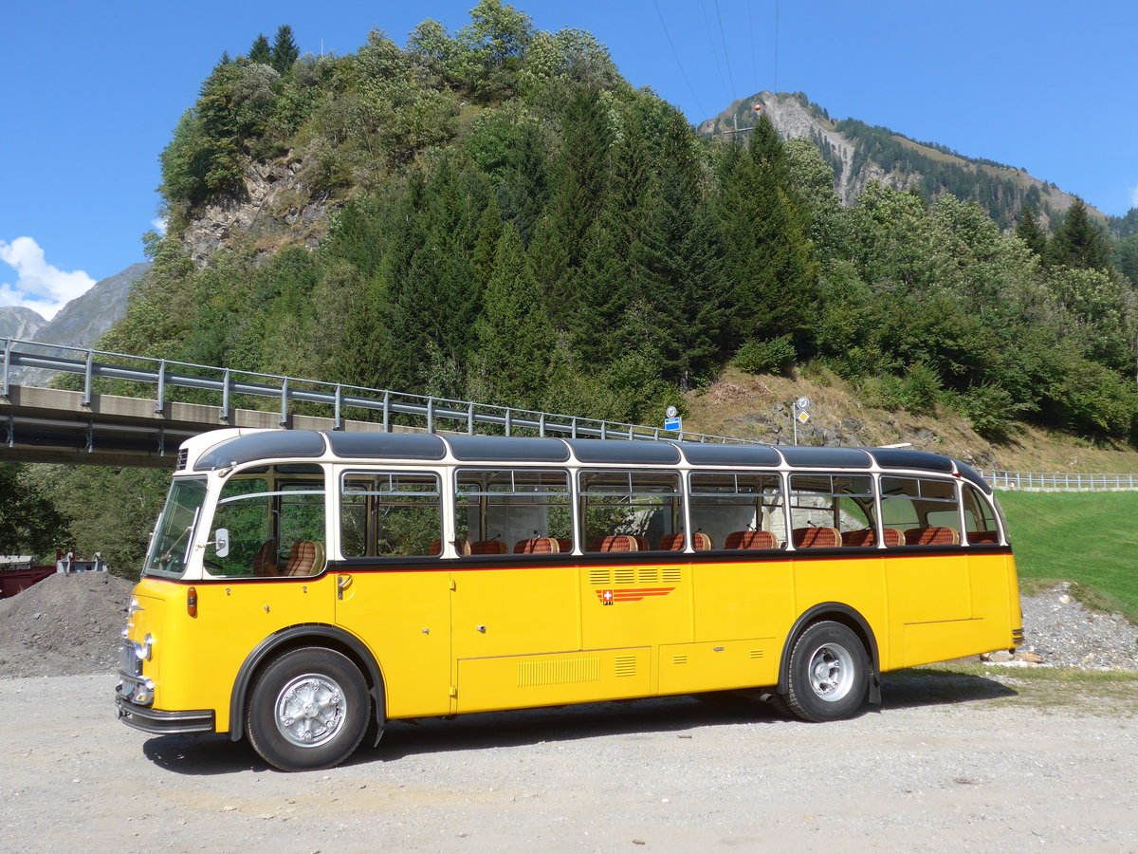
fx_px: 1183
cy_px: 427
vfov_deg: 39.7
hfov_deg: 51.4
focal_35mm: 36
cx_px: 569
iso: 80
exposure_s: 1/1300
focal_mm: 7.5
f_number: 2.8
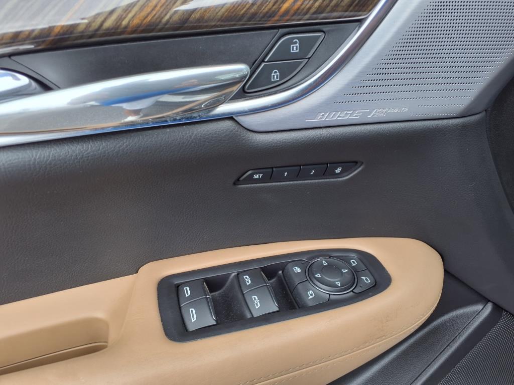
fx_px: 401
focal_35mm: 27
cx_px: 257
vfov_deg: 51.4
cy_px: 192
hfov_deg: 65.3
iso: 40
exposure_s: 1/172
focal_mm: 3.58
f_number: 1.9
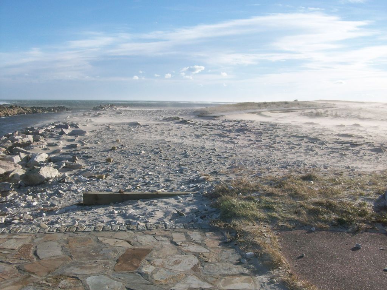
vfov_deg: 41.8
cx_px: 194
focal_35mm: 34
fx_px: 380
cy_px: 145
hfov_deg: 54.0
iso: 64
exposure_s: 1/344
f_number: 5.5
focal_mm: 5.7
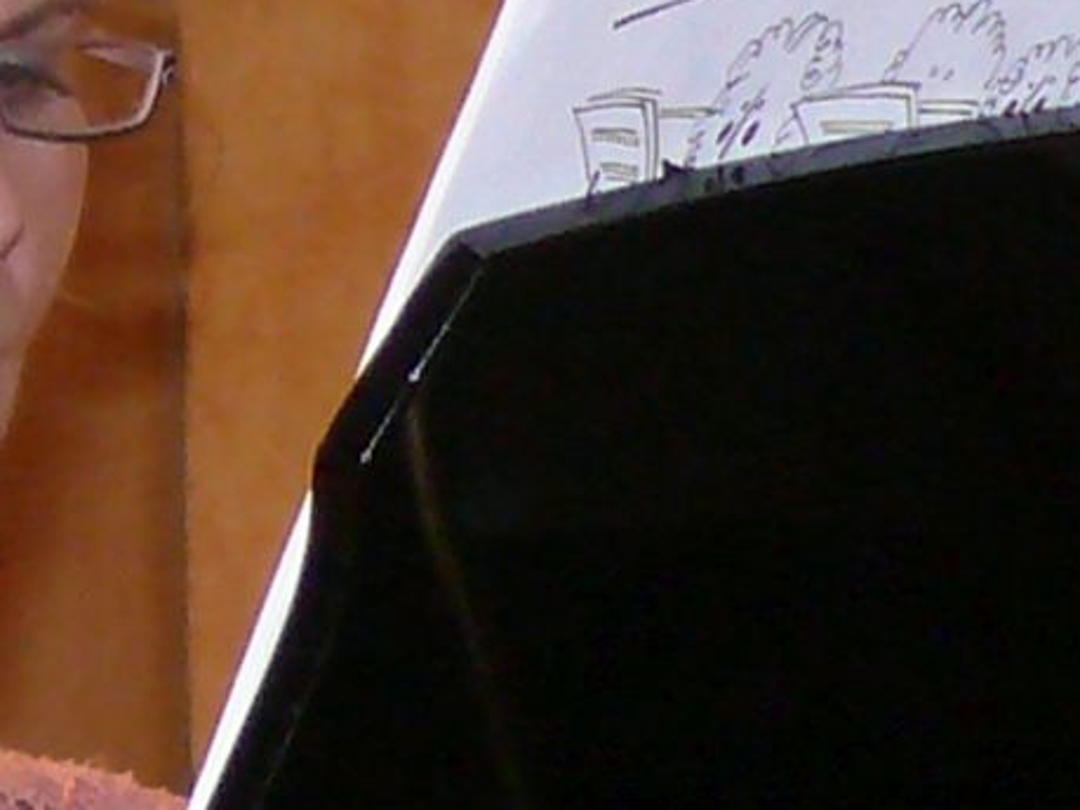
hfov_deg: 3.3
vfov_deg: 2.5
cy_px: 250
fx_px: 18808
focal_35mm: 603
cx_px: -922
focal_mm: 16
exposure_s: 1/30
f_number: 3.2
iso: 200
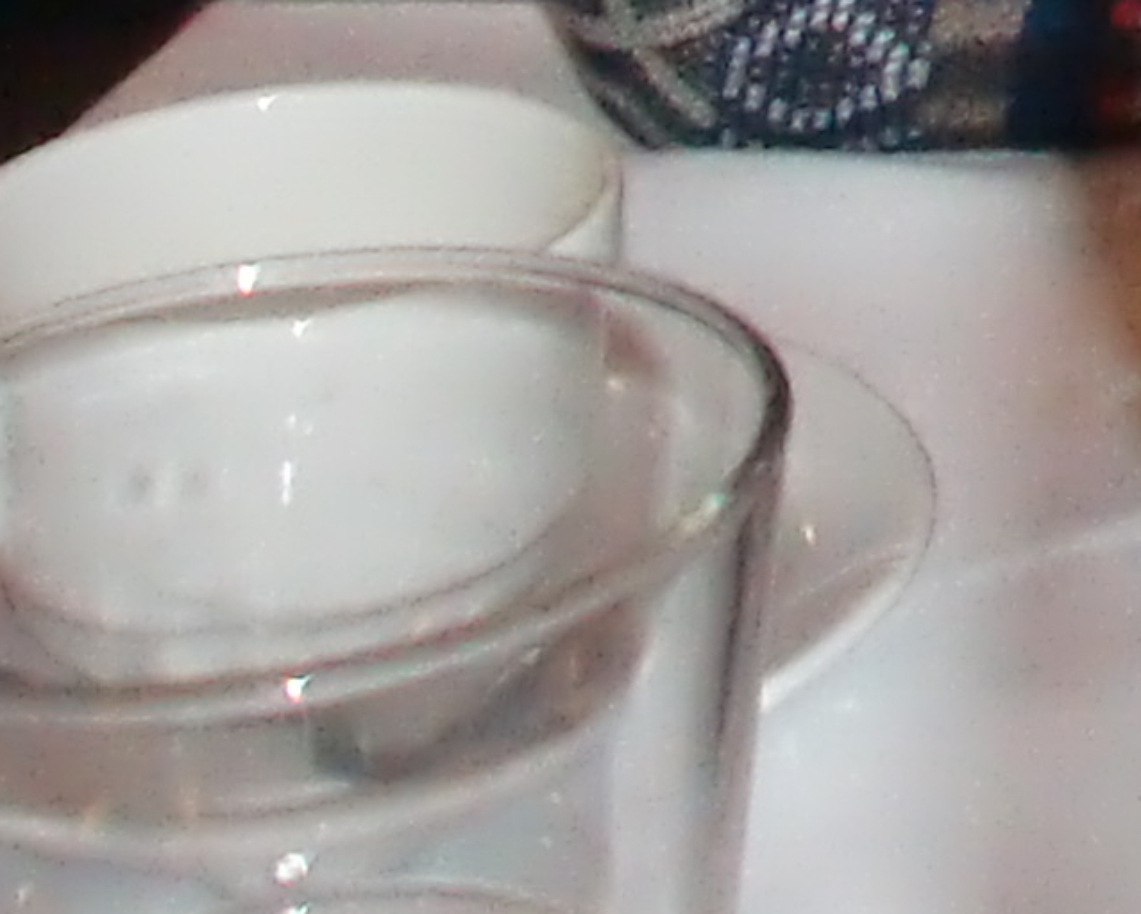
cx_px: 2425
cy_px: -1485
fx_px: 5372
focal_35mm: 159
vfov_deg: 8.6
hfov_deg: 10.9
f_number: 2.6
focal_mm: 4.65
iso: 400
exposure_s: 1/25
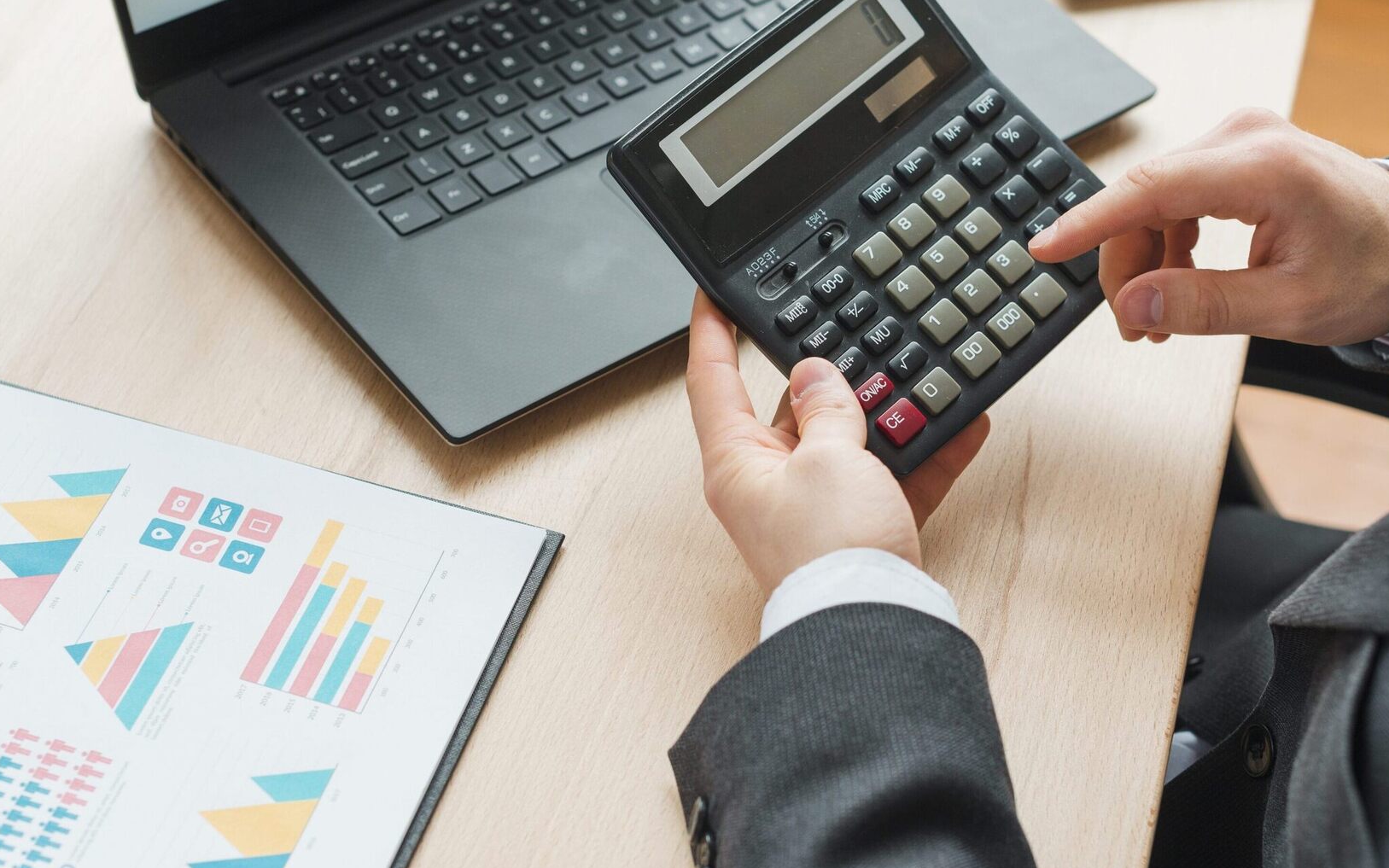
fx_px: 2347
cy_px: 466
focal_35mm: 62
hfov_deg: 32.9
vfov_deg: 21.0
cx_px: 756
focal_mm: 50
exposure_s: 1/200
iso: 400
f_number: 4
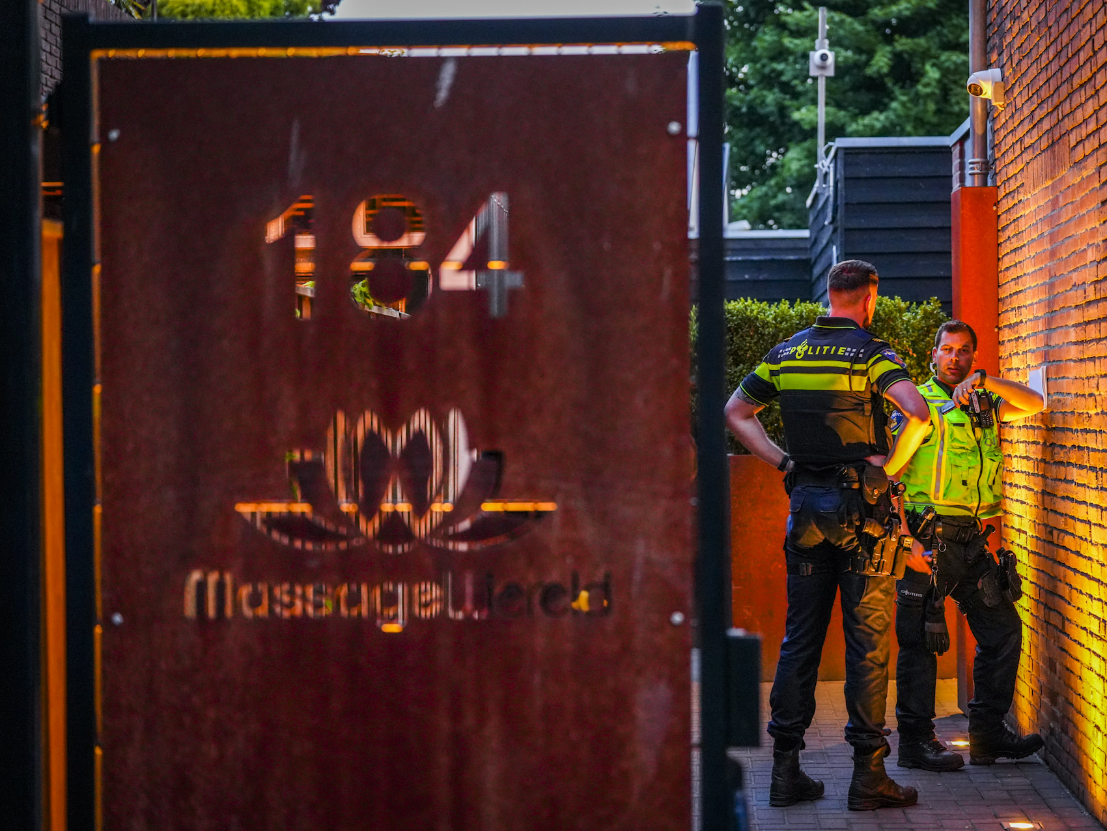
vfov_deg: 19.4
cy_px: 415
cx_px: 621
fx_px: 2430
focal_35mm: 76
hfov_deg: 25.6
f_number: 2.8
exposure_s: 1/30
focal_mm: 70
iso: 3200
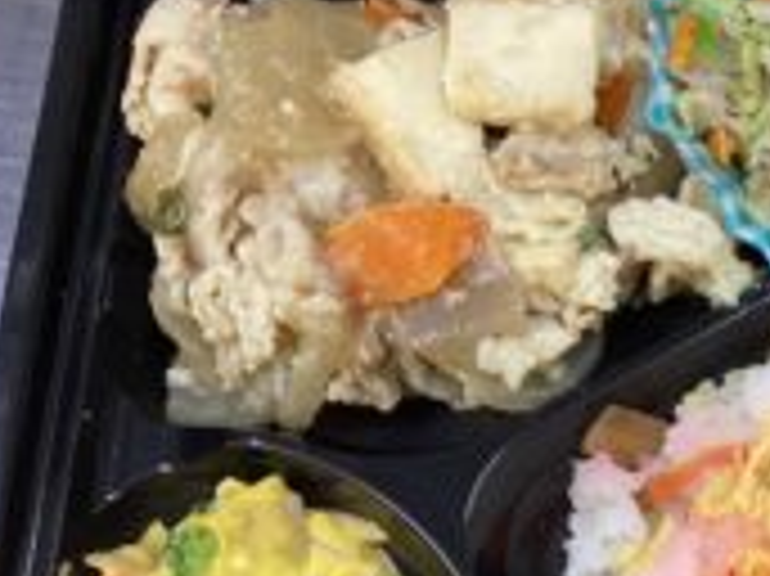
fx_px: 1512
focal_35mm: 68
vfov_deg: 21.4
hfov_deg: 26.9
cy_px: 425
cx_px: 777
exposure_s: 1/60
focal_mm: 3.3
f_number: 2.4
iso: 125
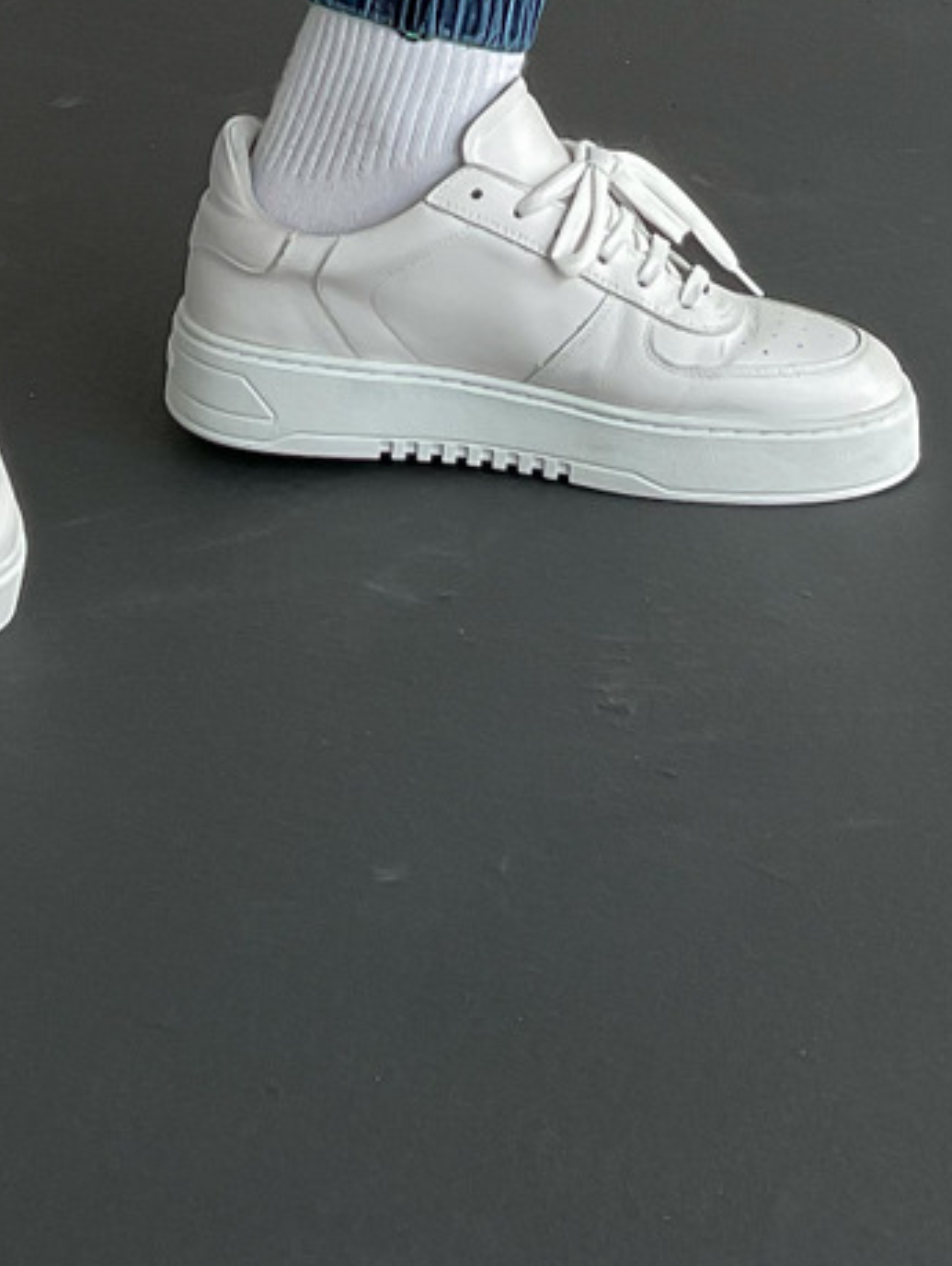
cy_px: -902
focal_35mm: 101
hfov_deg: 14.6
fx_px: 3698
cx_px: 326
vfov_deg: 16.7
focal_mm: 3
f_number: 1.8
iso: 16
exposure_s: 1/160
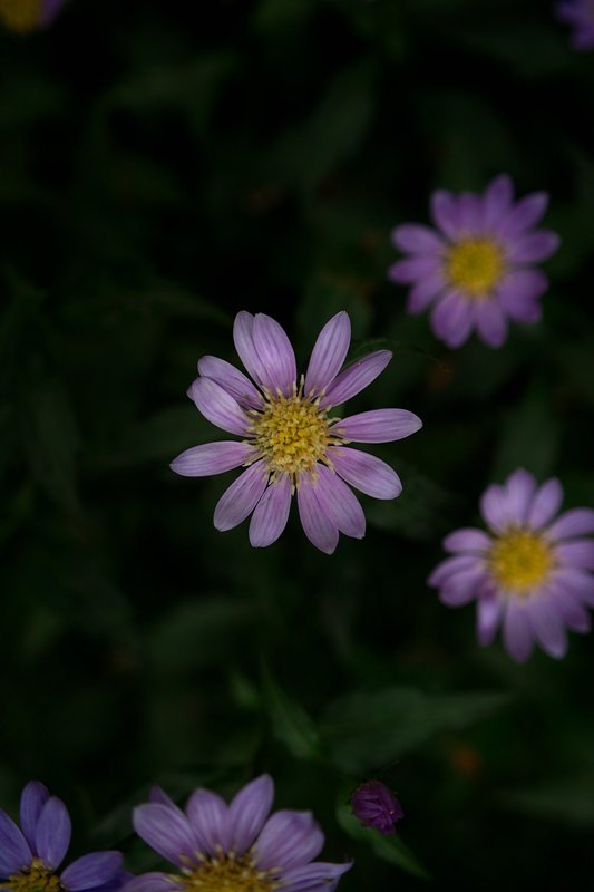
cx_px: 297
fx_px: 1015
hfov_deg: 32.6
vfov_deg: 47.4
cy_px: 446
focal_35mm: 41
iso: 100
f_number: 2.8
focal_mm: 24.2
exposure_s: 1/200
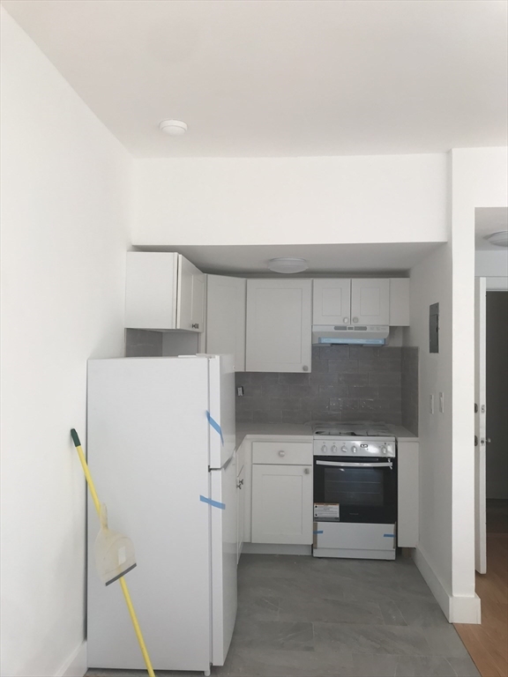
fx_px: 548
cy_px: 338
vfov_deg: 63.4
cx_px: 254
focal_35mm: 28
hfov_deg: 49.7
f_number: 1.8
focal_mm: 3.99
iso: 25
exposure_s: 1/120
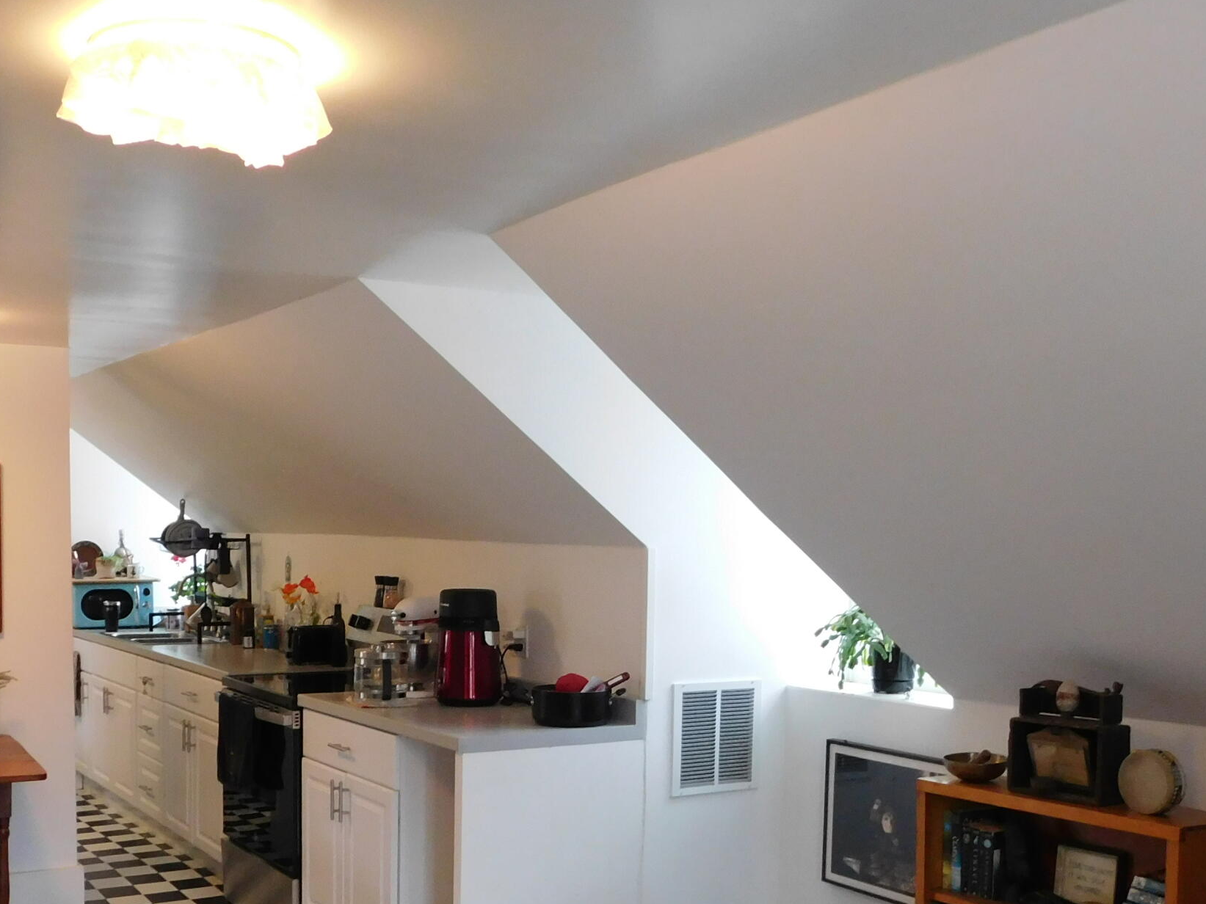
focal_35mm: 42
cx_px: 506
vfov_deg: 33.9
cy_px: 640
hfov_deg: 44.6
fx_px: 1463
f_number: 3
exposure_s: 1/30
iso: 280
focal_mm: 4
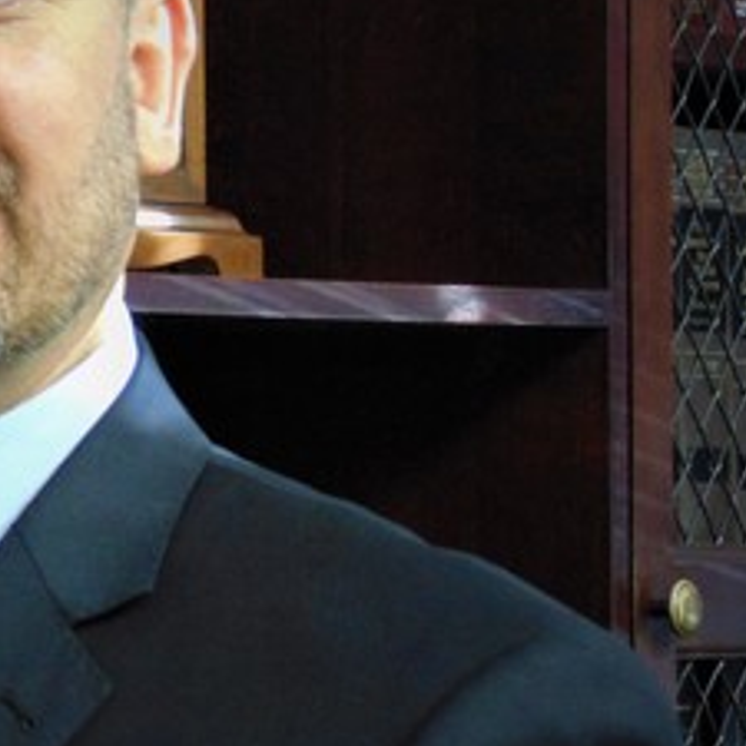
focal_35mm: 263
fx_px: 6412
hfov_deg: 6.6
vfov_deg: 6.7
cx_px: -94
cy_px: 361
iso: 400
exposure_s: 1/6
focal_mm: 19.4
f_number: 3.9
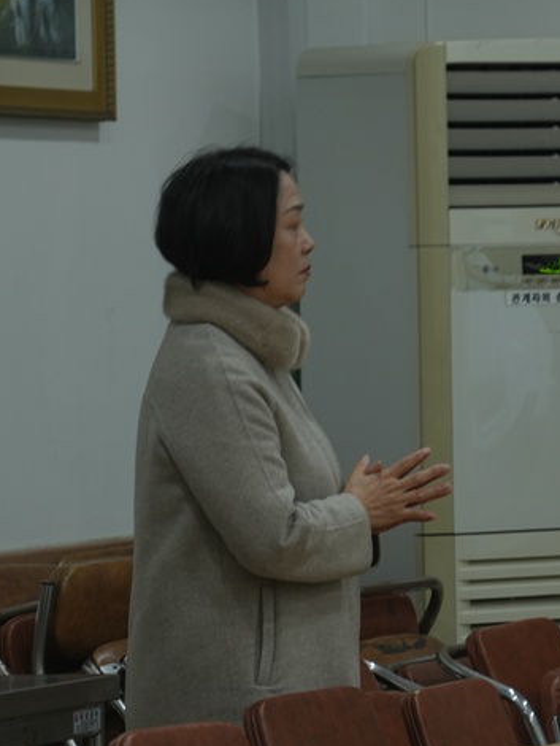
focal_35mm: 314
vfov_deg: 6.3
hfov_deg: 4.7
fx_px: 6767
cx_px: 451
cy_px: 394
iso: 320
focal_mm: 134
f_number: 6.3
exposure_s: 1/60
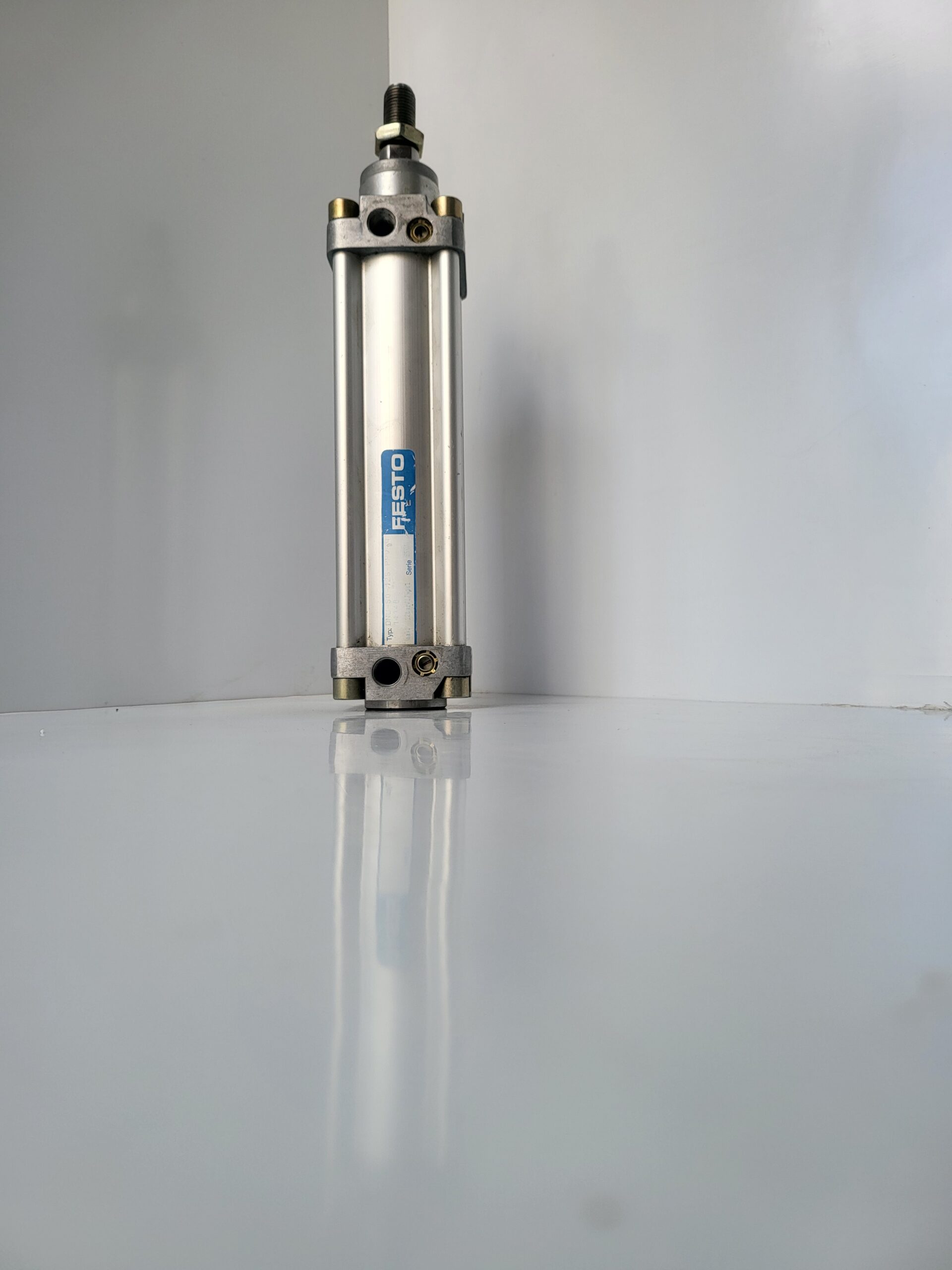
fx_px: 880
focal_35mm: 24
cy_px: 635
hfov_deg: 56.8
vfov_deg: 71.6
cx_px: 476
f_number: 1.8
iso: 40
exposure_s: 1/162
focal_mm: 5
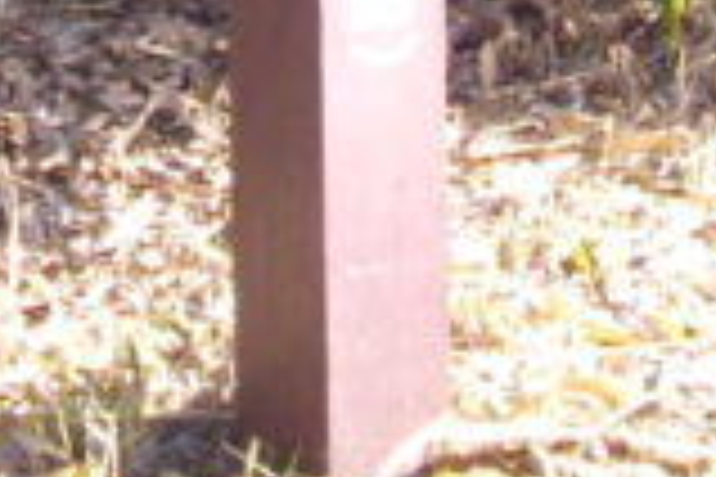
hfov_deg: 8.3
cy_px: -724
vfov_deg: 5.3
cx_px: -9
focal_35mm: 248
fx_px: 4932
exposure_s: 1/200
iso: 100
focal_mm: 6.2
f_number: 2.8
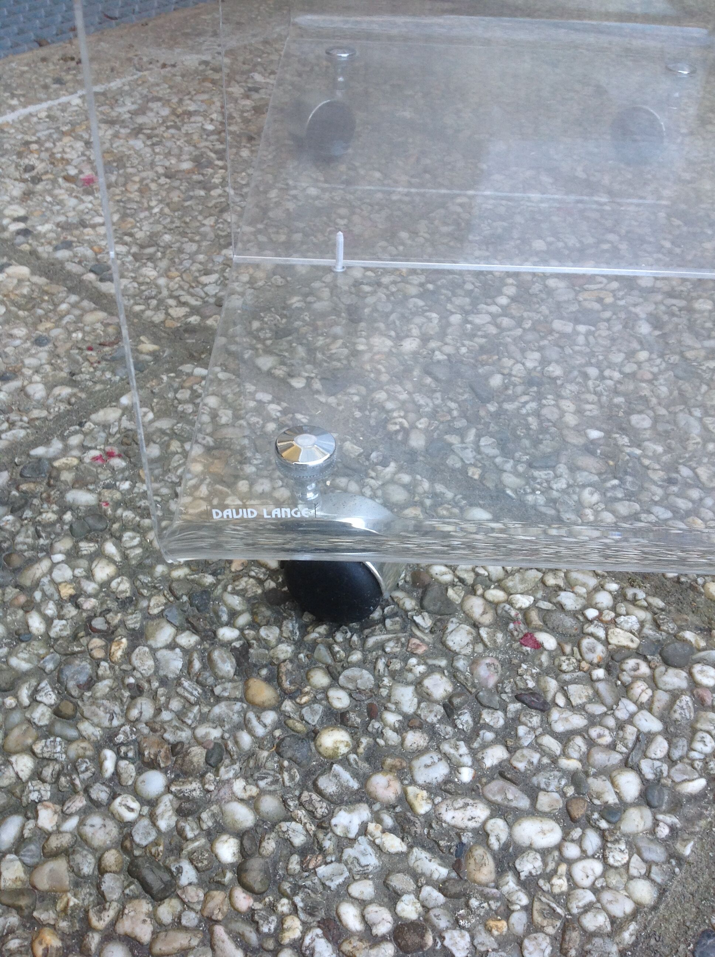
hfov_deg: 40.6
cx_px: 358
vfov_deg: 52.7
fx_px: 966
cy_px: 478
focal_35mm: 35
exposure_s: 1/120
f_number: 2.4
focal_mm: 4.28
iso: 64
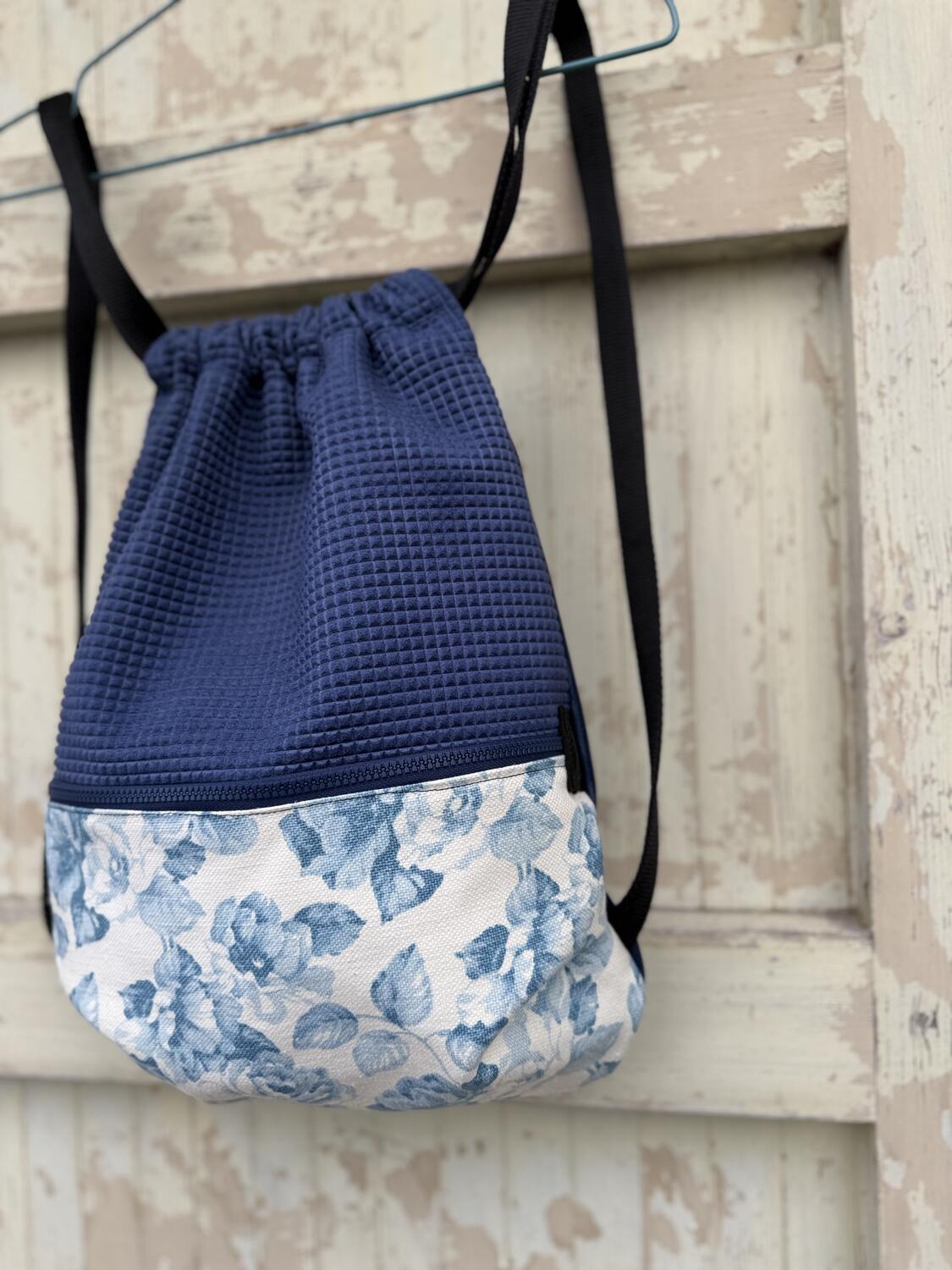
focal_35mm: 24
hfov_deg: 56.8
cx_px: 476
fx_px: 880
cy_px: 635
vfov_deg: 71.6
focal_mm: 6.76
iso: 80
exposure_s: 1/535
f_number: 1.78
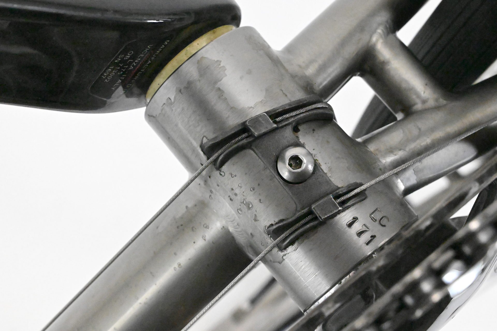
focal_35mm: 70
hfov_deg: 28.9
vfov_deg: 19.4
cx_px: 248
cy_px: 166
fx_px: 966
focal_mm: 70
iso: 51200
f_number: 20
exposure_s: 1/640
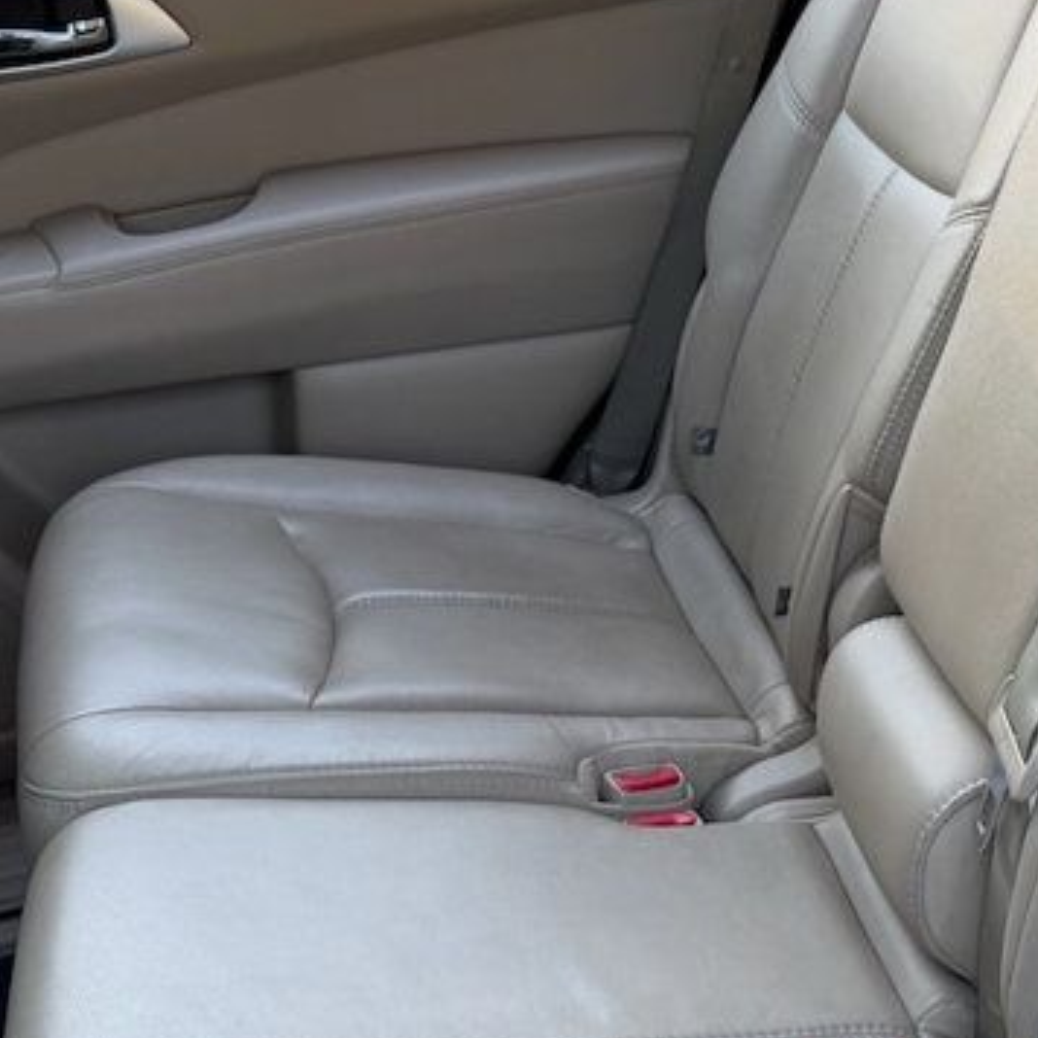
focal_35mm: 61
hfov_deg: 26.5
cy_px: 522
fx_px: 2069
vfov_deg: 28.2
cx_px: 1070
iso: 100
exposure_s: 1/121
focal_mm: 6.76
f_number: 1.78
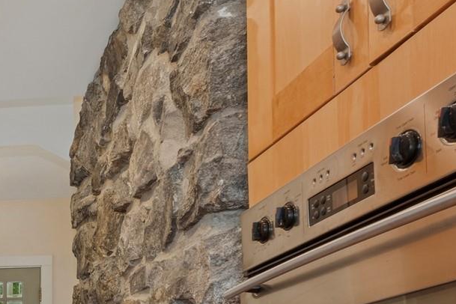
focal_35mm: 49
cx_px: -135
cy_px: 437
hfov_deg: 31.3
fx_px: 621
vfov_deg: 23.0
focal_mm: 7
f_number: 8
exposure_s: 1/25
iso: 200
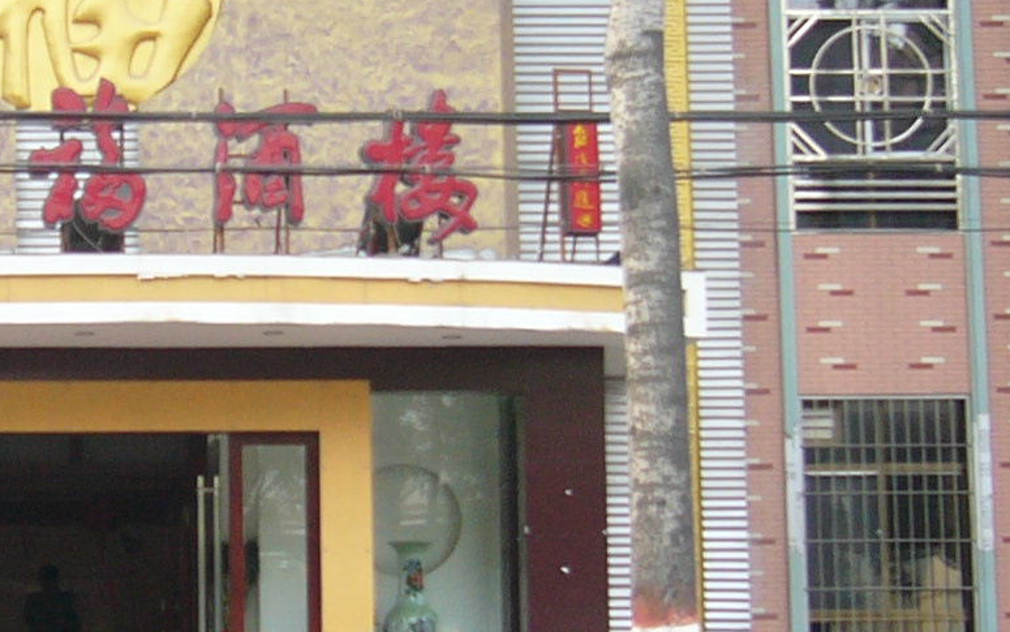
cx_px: -20
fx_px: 2699
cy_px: 371
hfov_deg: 20.5
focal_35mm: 98
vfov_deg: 13.4
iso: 100
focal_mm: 5.8
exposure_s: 1/60
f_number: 2.8
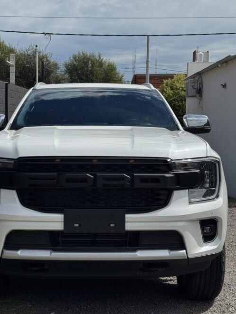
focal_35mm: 58
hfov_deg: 25.2
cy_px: 154
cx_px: 96
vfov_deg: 33.2
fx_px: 527
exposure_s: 1/10526
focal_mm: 6.76
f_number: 1.78
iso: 80
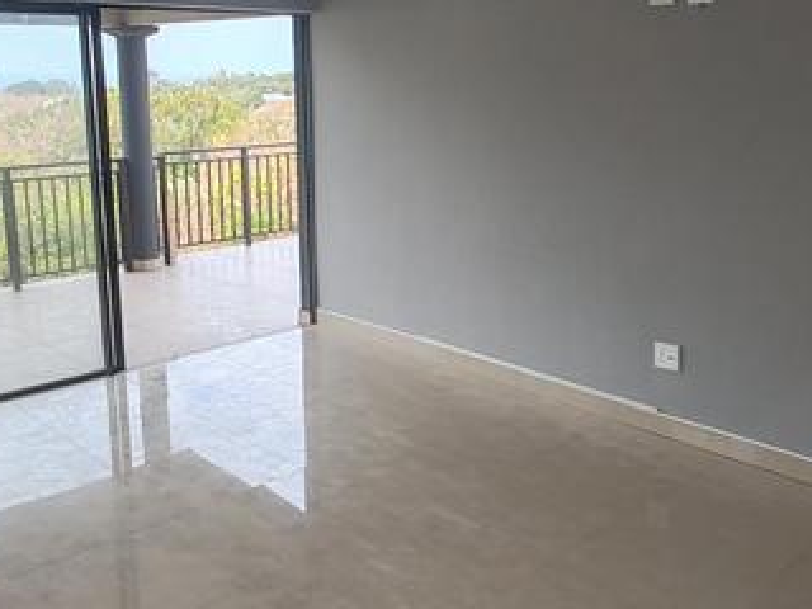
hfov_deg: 46.8
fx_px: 938
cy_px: 254
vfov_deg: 35.9
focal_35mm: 40
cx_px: 414
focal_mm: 1.96
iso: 50
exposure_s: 1/220
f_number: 2.2
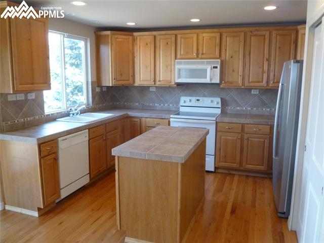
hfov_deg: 63.5
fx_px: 262
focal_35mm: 28
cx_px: 162
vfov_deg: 49.7
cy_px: 122
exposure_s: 1/60
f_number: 3.3
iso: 320
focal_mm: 5
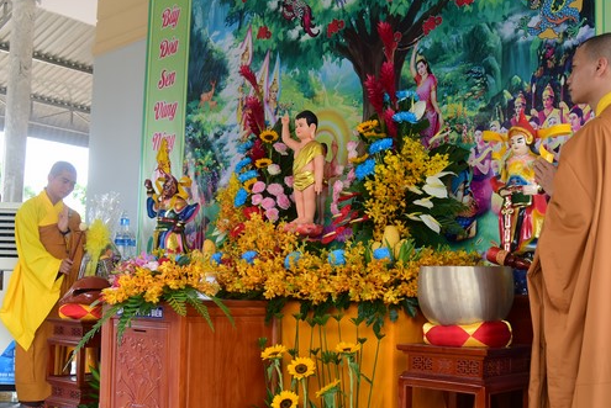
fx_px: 713
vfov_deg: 31.8
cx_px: 330
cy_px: 250
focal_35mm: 42
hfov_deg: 46.3
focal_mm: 32
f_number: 4
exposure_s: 1/250
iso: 500
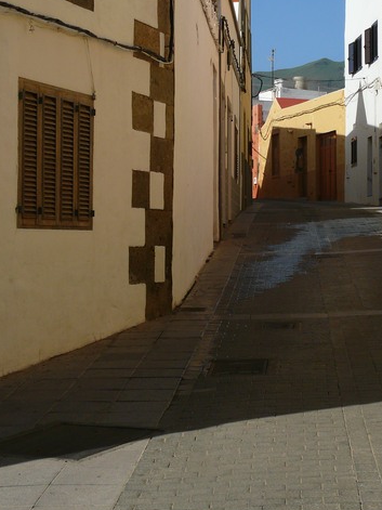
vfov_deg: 22.7
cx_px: 261
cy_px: 166
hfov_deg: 17.1
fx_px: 1266
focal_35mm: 86
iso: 100
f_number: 5.6
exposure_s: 1/200
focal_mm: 11.4
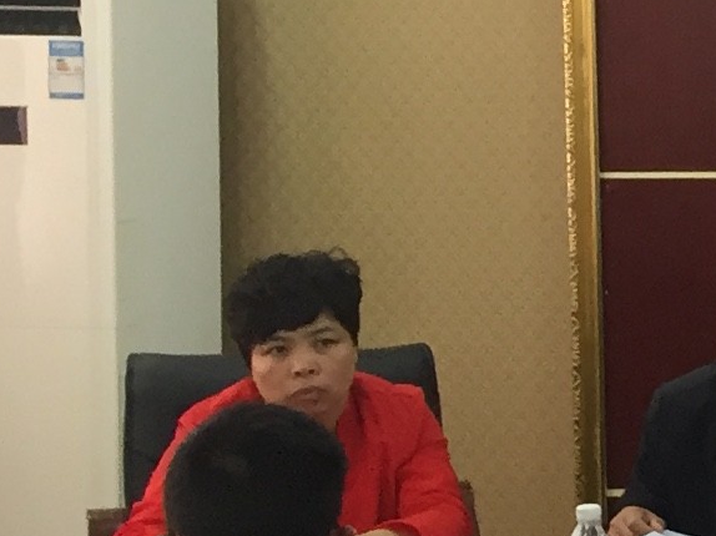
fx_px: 3411
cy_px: 86
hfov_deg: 10.3
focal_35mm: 165
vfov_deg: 9.0
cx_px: 1730
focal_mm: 4.15
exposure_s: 1/33
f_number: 2.2
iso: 80
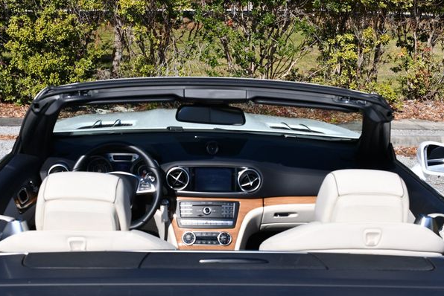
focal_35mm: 58
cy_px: 141
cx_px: 217
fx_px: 716
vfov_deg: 23.4
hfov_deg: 34.5
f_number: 9
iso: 100
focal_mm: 27
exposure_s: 1/320
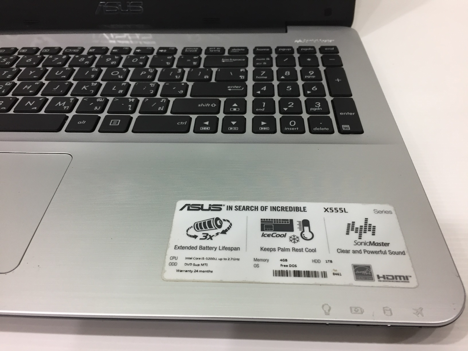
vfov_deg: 48.2
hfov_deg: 61.7
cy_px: 176
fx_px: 392
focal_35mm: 29
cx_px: 234
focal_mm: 4.15
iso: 100
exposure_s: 1/33
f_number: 2.2
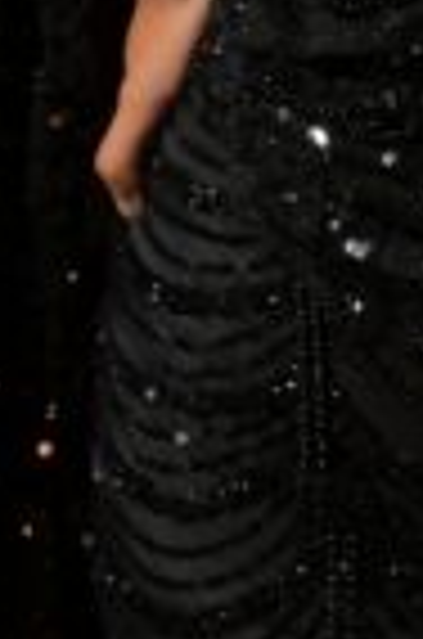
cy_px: -549
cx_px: 470
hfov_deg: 5.8
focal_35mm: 236
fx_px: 4180
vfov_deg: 8.4
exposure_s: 1/200
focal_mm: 50
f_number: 5
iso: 250
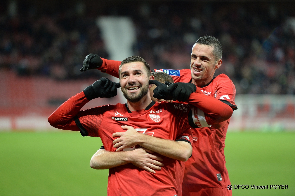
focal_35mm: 180
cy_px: 98
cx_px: 148
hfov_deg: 11.4
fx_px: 1474
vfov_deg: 7.6
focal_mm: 180
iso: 2500
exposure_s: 1/800
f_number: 2.8
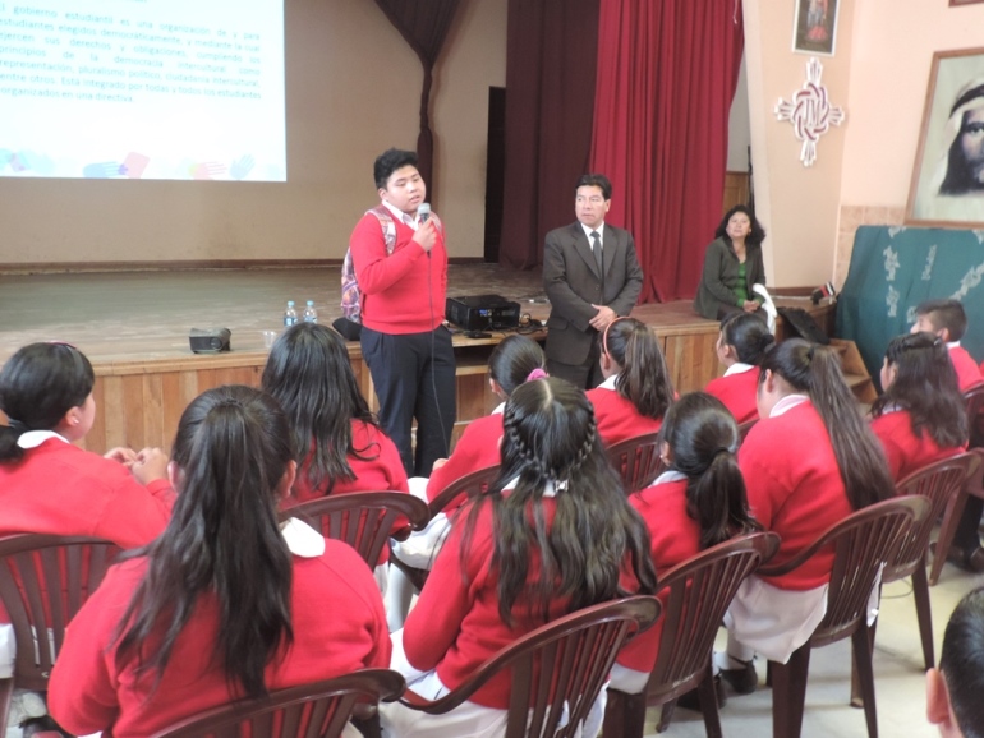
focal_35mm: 35
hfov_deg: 52.6
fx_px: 995
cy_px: 369
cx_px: 492
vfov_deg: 40.7
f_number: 3.3
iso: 450
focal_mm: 6.2
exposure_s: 1/13
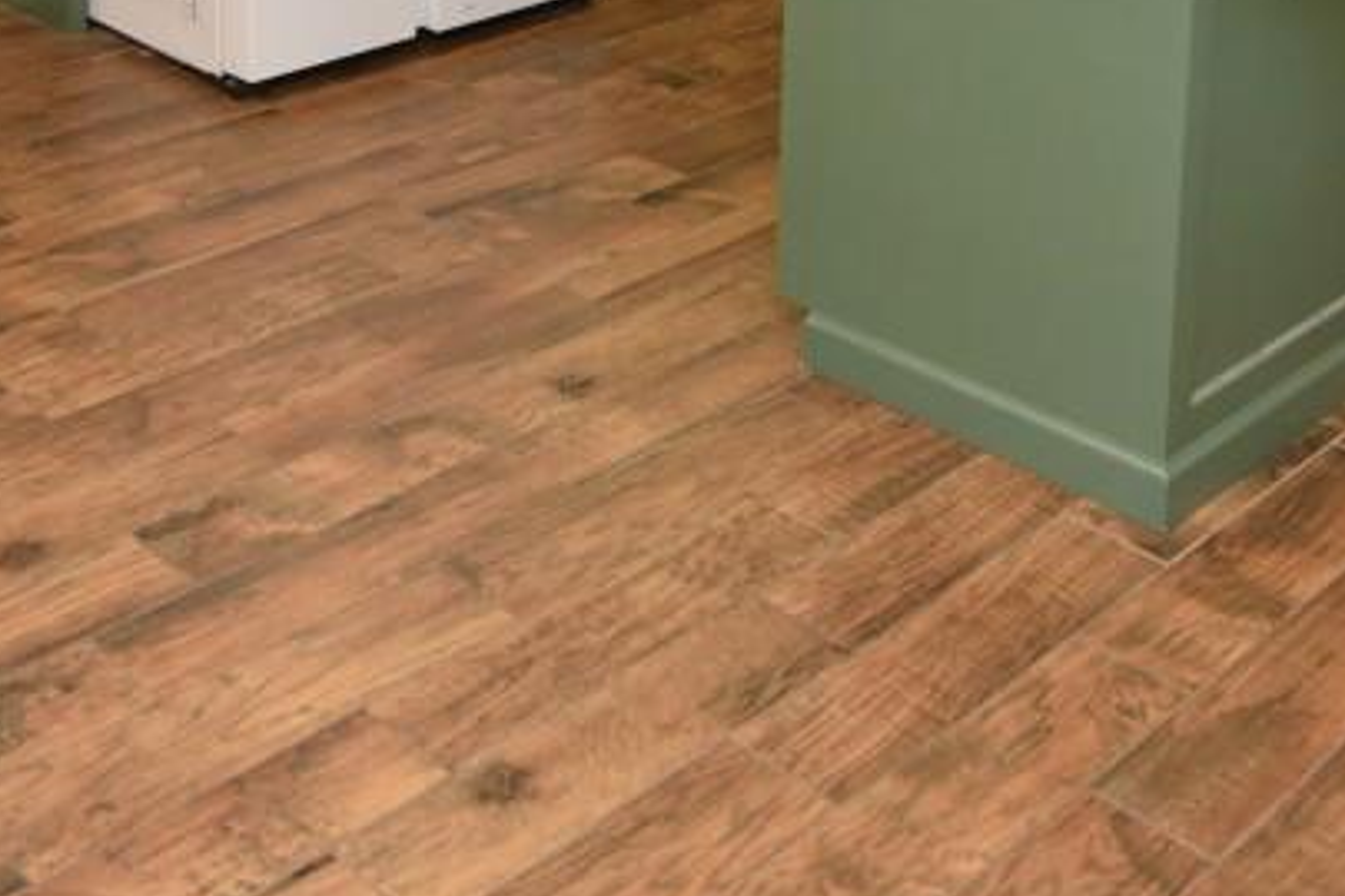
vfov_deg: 20.9
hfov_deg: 35.6
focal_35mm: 56
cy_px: -408
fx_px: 2092
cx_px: 641
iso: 800
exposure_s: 1/80
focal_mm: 14
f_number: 4.5
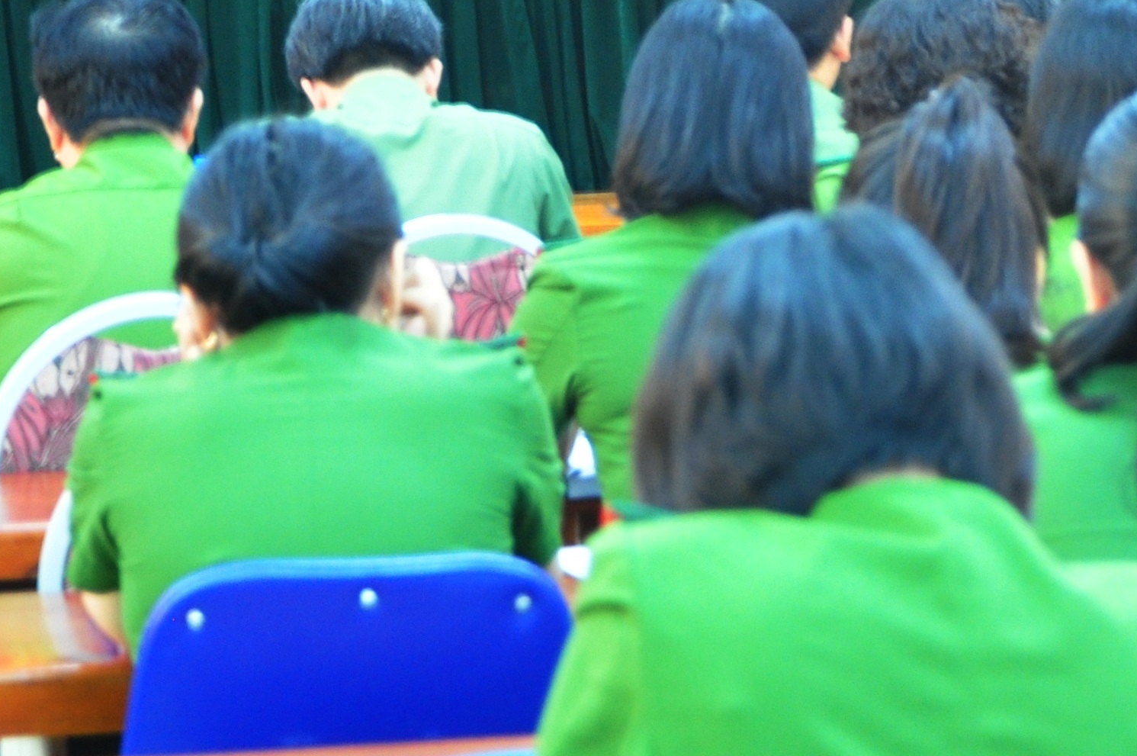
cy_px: -233
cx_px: 872
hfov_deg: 9.9
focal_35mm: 207
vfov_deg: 6.6
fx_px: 6531
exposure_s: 1/10
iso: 800
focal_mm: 48
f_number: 4.8
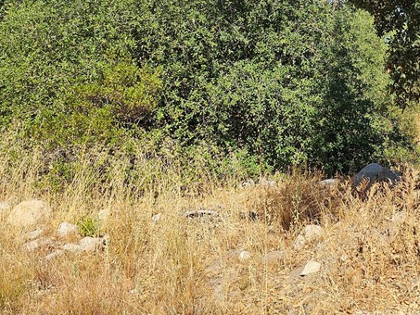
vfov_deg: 26.1
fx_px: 631
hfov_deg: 35.6
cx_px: 339
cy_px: -23
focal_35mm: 52
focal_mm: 6.3
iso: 10
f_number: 1.7
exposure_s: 1/467
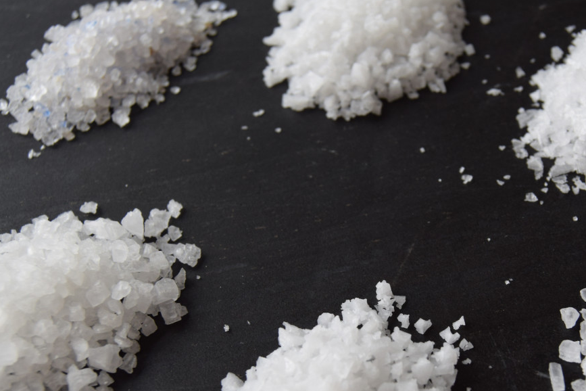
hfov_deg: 31.7
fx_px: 1025
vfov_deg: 21.4
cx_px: 379
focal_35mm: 63
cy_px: 279
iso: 400
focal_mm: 26
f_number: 6.3
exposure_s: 1/160
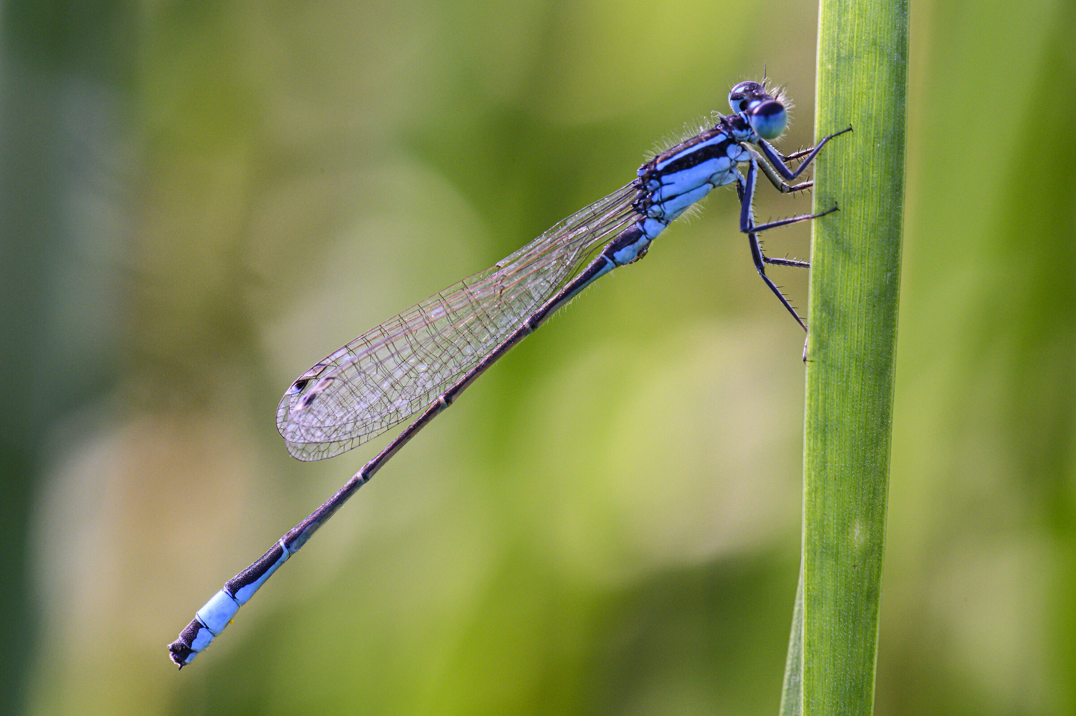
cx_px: 538
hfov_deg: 9.8
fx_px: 6273
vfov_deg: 6.5
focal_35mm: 210
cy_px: 358
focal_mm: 210
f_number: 20
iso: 2800
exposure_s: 1/100
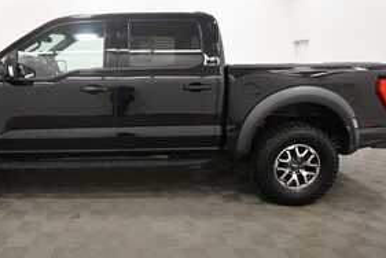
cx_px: 135
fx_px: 290
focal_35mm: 27
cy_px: 113
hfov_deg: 65.9
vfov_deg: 47.9
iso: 1000
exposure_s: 1/125
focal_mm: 13
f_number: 5
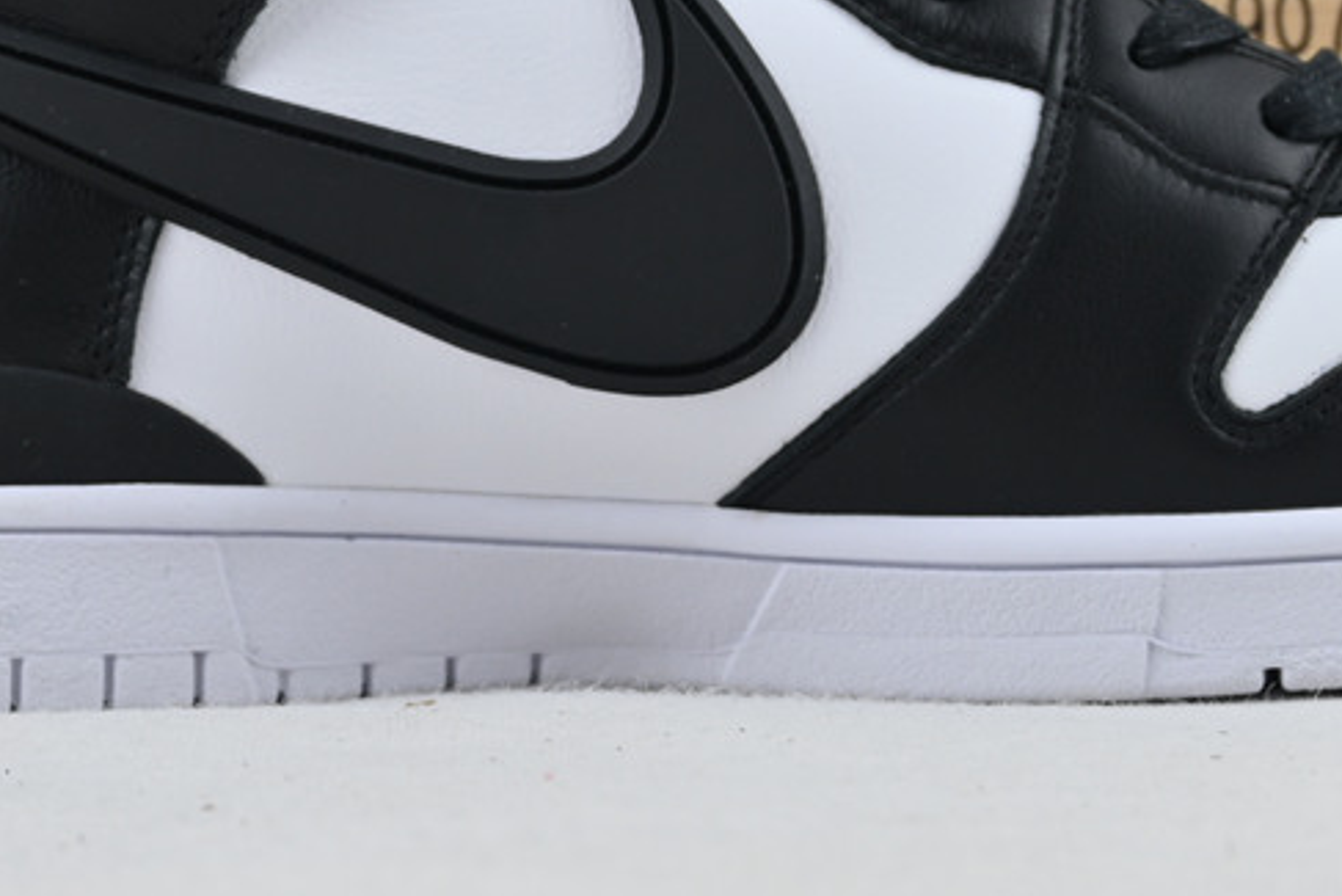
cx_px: 637
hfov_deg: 20.1
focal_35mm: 102
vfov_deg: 13.4
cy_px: 102
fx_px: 3789
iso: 100
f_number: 4.5
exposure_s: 1/80
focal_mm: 27.5
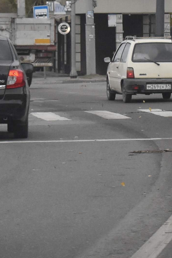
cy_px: 45
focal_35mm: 330
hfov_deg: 4.1
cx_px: 291
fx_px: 2364
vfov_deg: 6.2
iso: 1600
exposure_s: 1/800
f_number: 5.6
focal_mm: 52
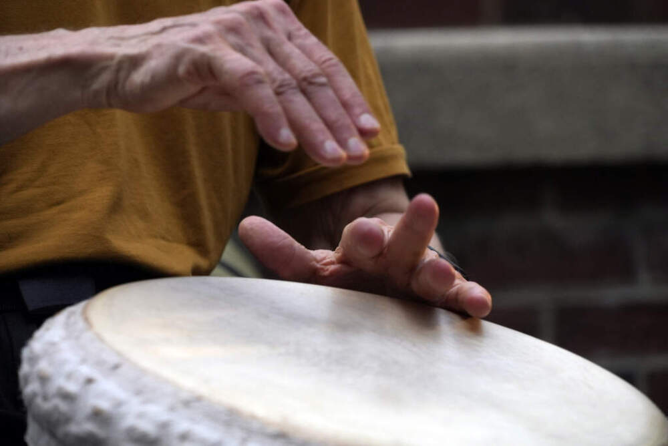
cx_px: 334
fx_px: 4400
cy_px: 223
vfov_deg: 5.8
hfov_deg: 8.7
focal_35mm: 237
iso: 2500
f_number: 8
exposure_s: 1/1000
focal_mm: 237
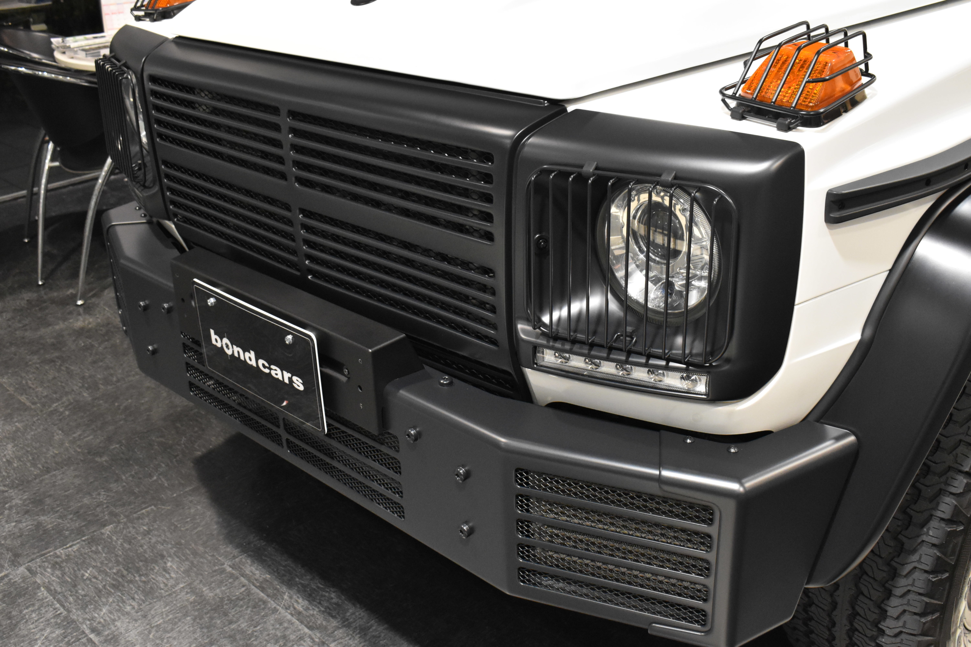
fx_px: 1052
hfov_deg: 49.6
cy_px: 324
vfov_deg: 34.2
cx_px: 486
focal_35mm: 39
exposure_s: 1/40
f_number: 8
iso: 3200
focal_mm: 26
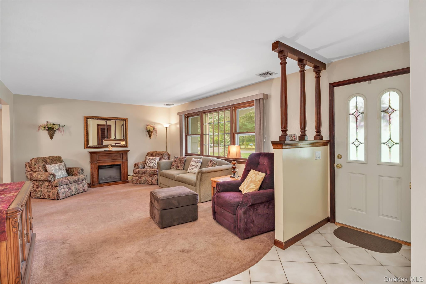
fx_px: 200
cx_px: 213
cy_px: 142
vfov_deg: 70.7
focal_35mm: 17
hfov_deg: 93.6
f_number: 5.6
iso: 320
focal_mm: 16.9
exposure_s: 1/6
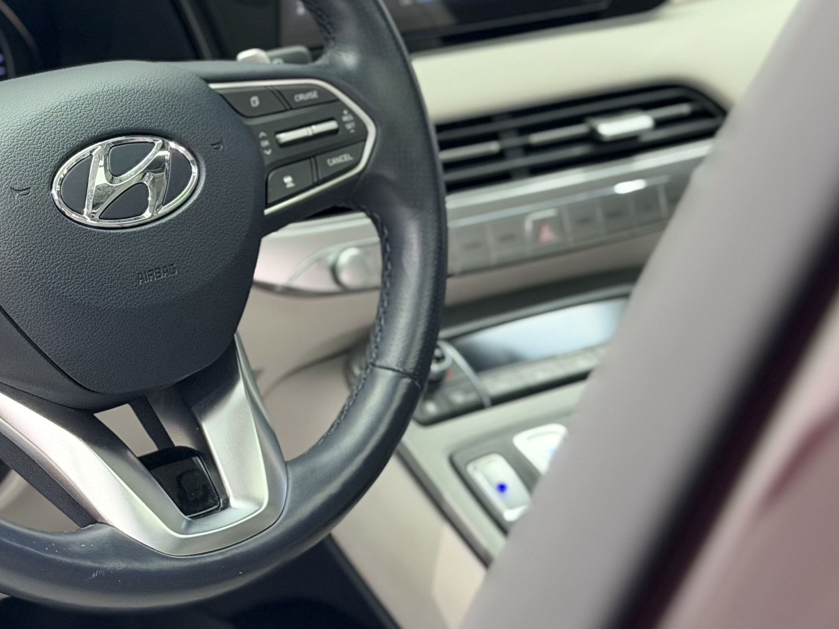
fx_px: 2351
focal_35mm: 97
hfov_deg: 19.7
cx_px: 21
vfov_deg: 15.2
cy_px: 146
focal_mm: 6.76
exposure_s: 1/41
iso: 250
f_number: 1.78
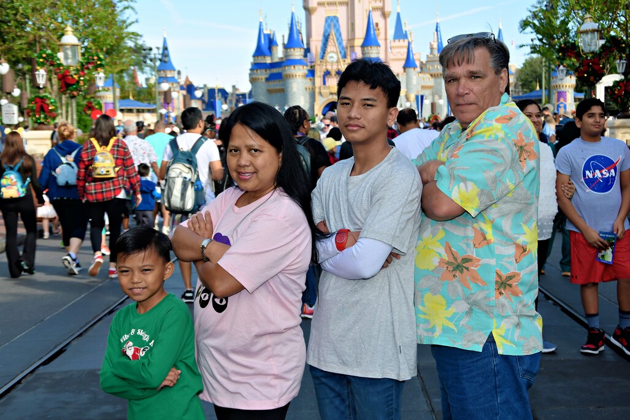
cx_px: 315
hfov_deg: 31.9
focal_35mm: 63
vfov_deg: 21.6
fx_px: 1103
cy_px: 210
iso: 100
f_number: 7.1
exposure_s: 1/200
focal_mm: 42
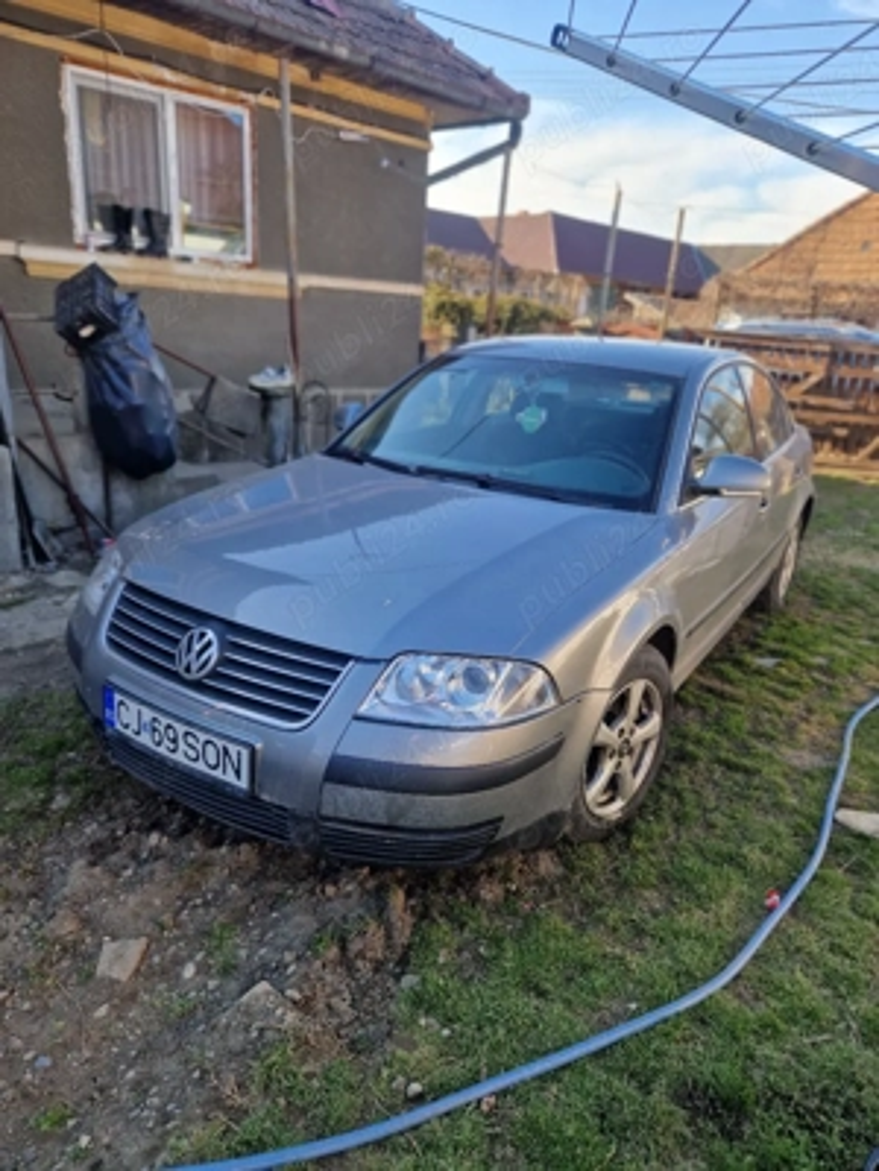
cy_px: 586
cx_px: 440
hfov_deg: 58.9
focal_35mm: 23
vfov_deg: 73.9
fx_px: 779
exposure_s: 1/417
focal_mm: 5.4
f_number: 1.8
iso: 50
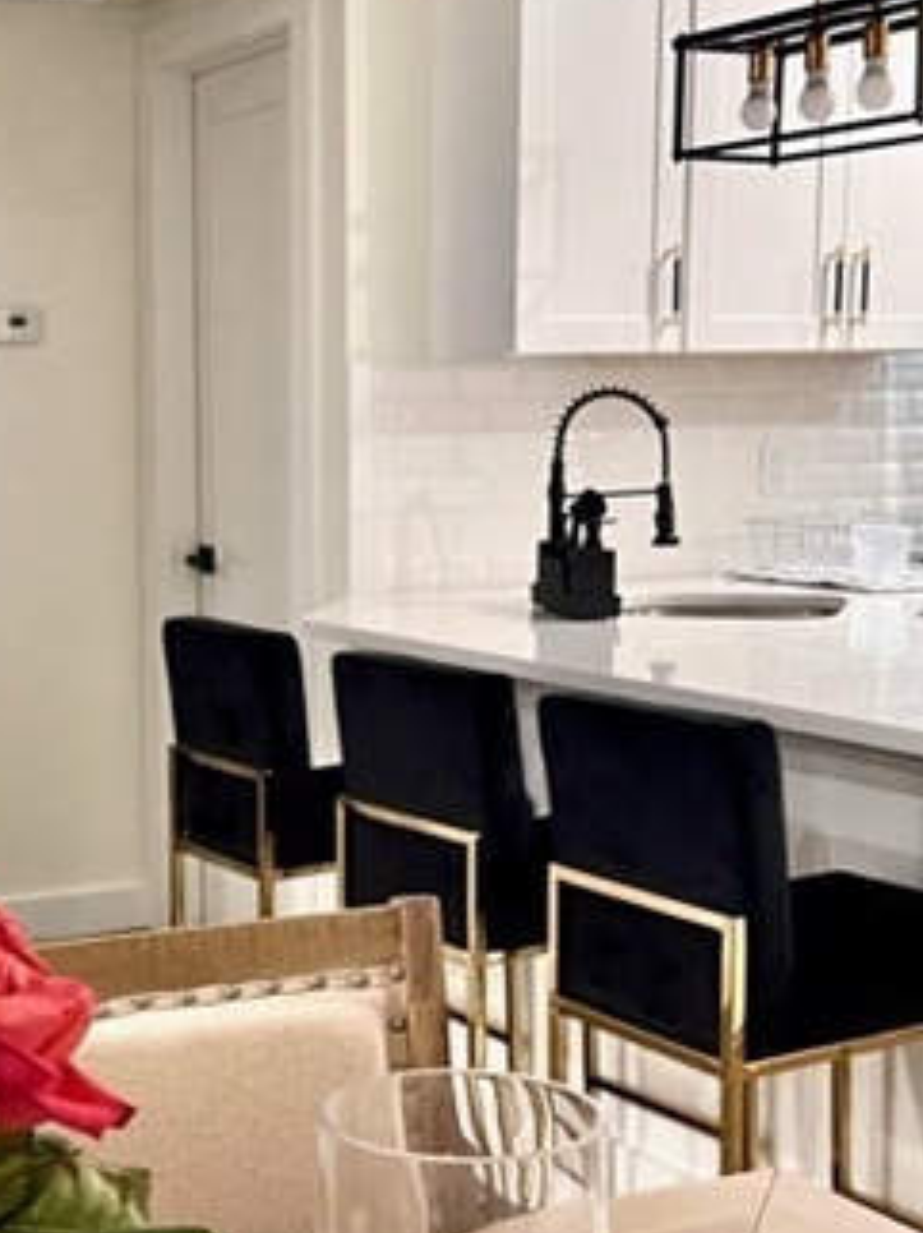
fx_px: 2207
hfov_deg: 23.4
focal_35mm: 62
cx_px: 220
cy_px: 770
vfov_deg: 31.1
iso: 320
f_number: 1.5
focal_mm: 5.7
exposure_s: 1/60
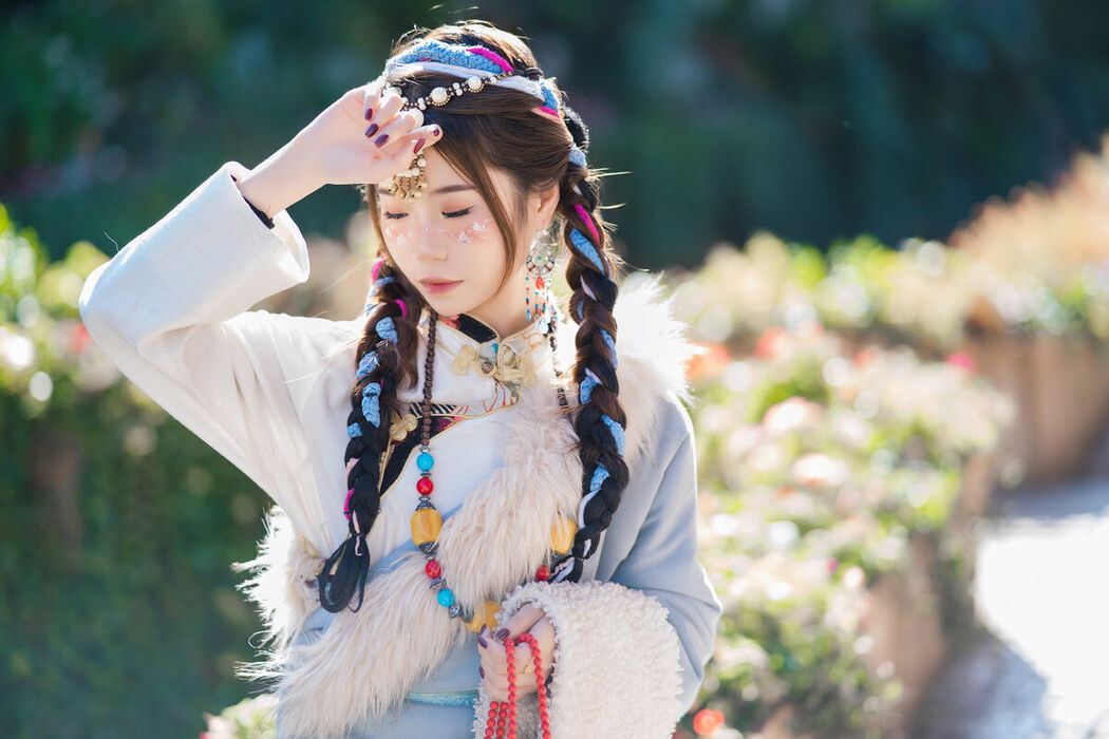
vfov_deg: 16.1
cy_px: 370
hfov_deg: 23.9
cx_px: 554
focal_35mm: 85
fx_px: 2618
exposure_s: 1/320
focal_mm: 85
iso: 80
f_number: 2
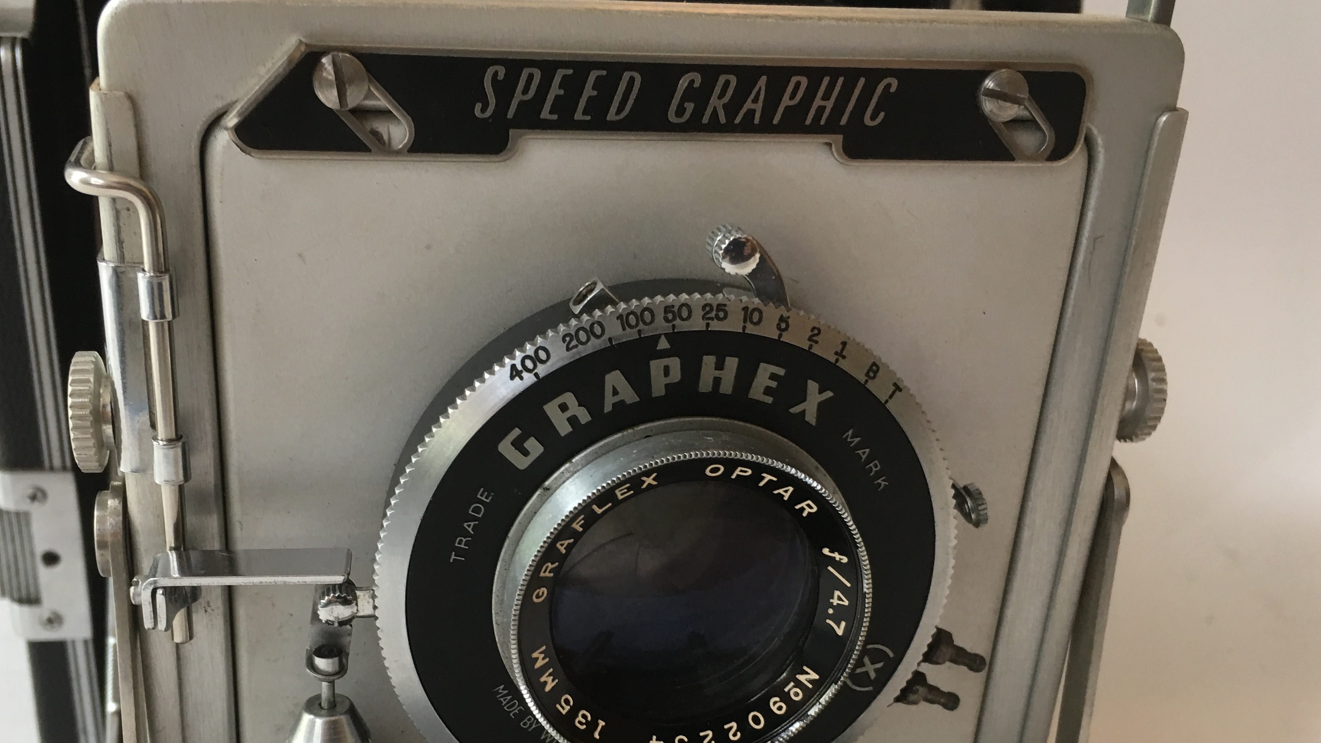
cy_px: 528
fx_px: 1366
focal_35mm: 39
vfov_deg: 30.1
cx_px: 575
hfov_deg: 51.5
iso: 32
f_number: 2.2
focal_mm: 4.15
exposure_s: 1/15
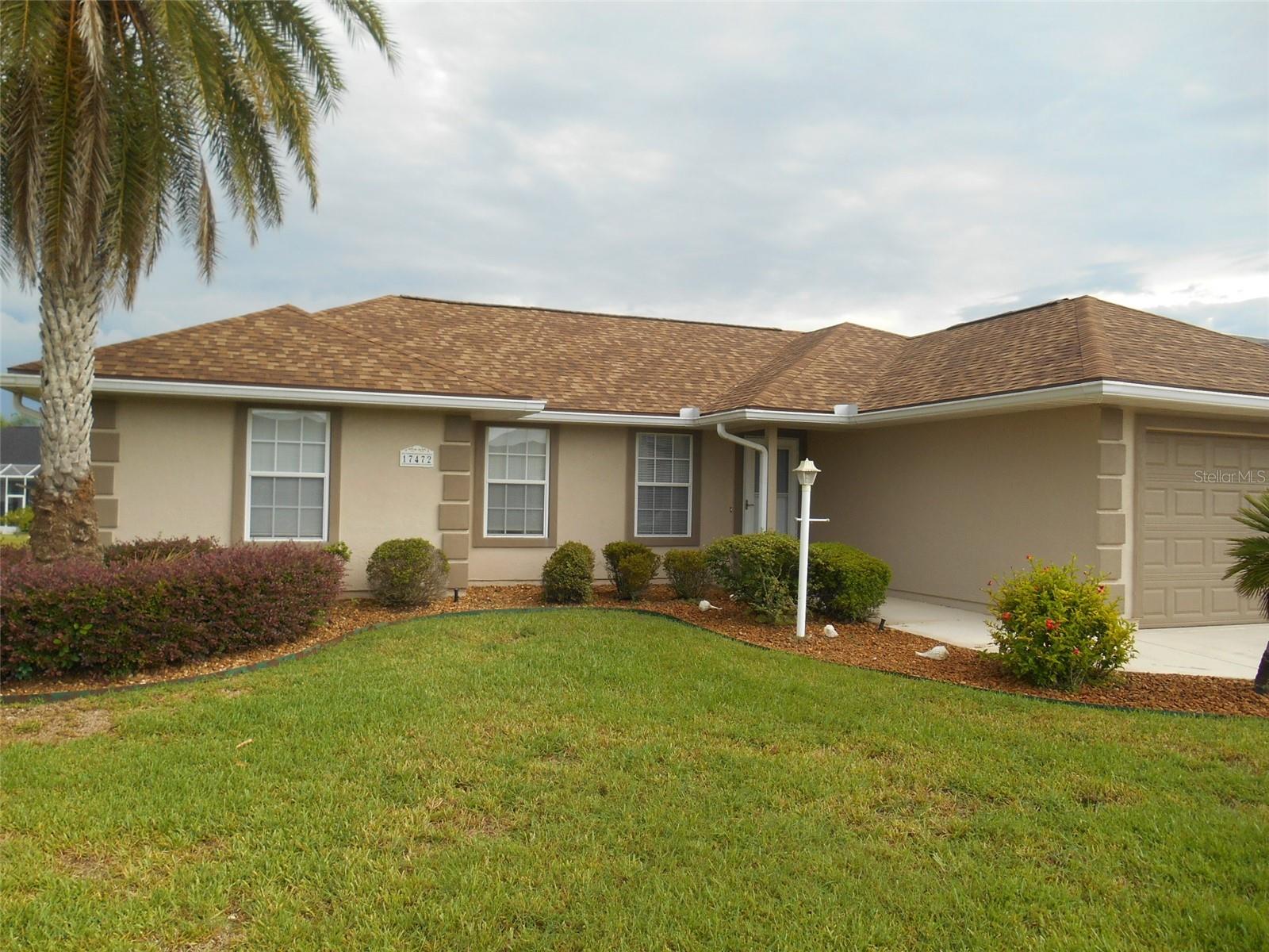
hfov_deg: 67.3
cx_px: 634
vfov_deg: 53.1
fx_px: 953
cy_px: 476
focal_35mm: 26
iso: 80
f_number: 3.4
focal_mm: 4.7
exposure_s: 1/400
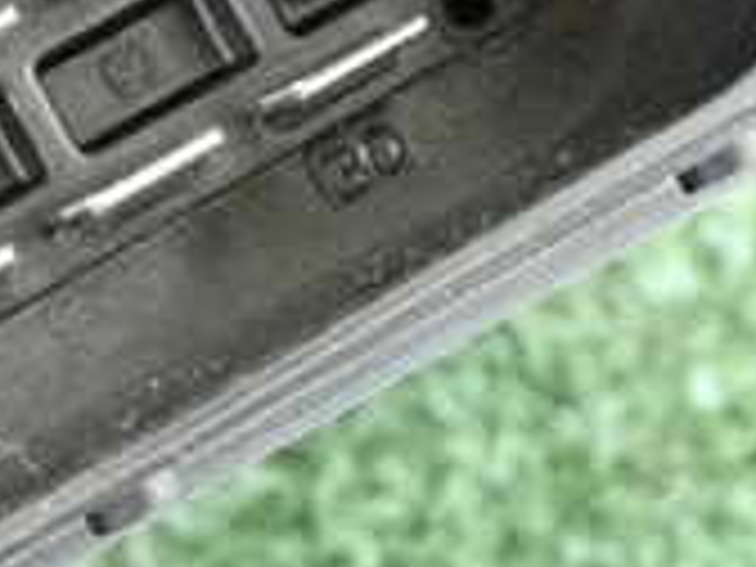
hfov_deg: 9.3
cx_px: -328
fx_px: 4521
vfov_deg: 7.2
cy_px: 324
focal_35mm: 207
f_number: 3.5
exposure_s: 1/125
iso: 5000
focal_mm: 10.35
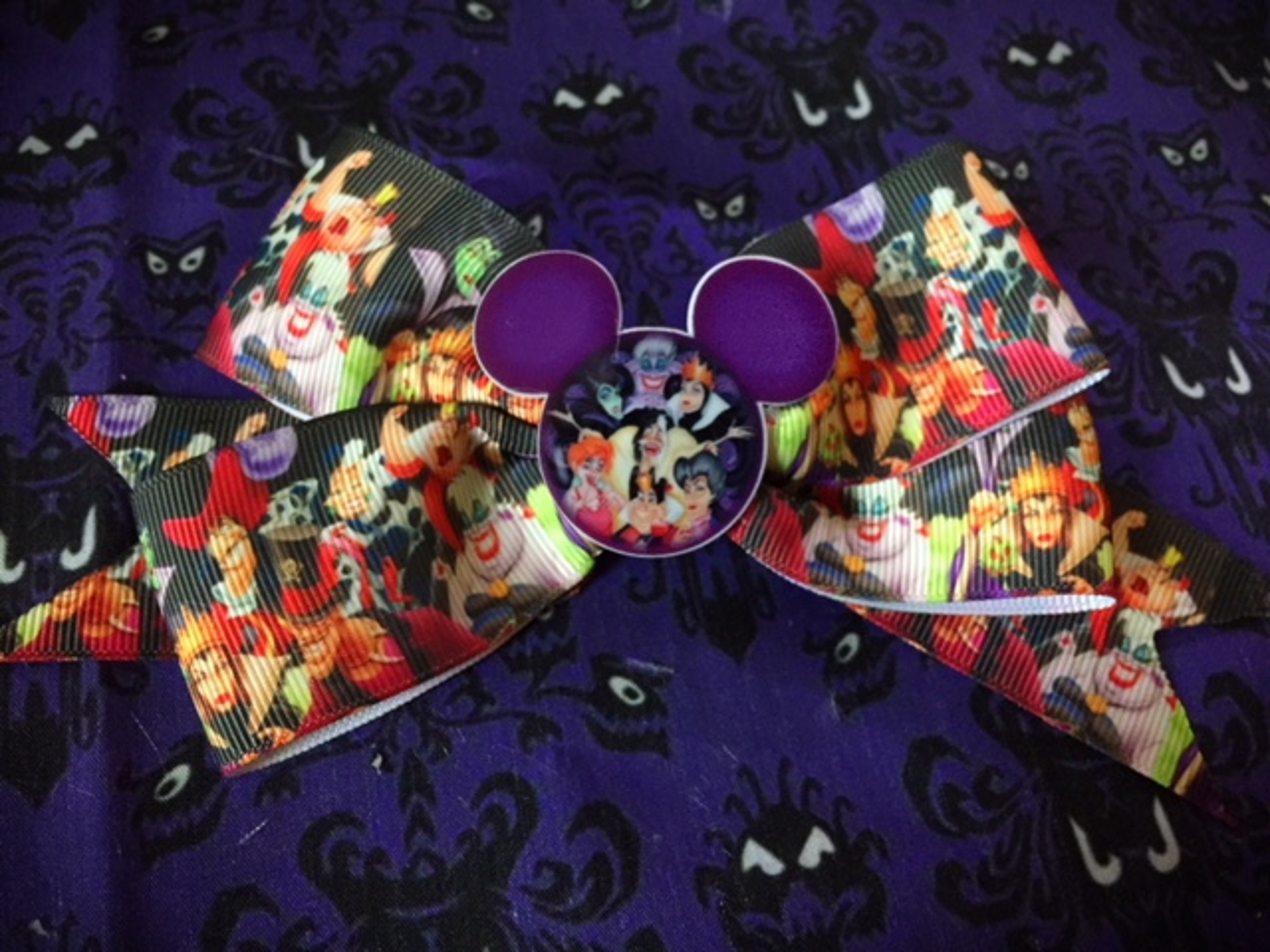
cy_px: 476
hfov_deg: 61.7
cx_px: 635
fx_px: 1064
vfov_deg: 48.2
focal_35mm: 29
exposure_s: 1/30
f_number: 2.2
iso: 250
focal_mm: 4.15
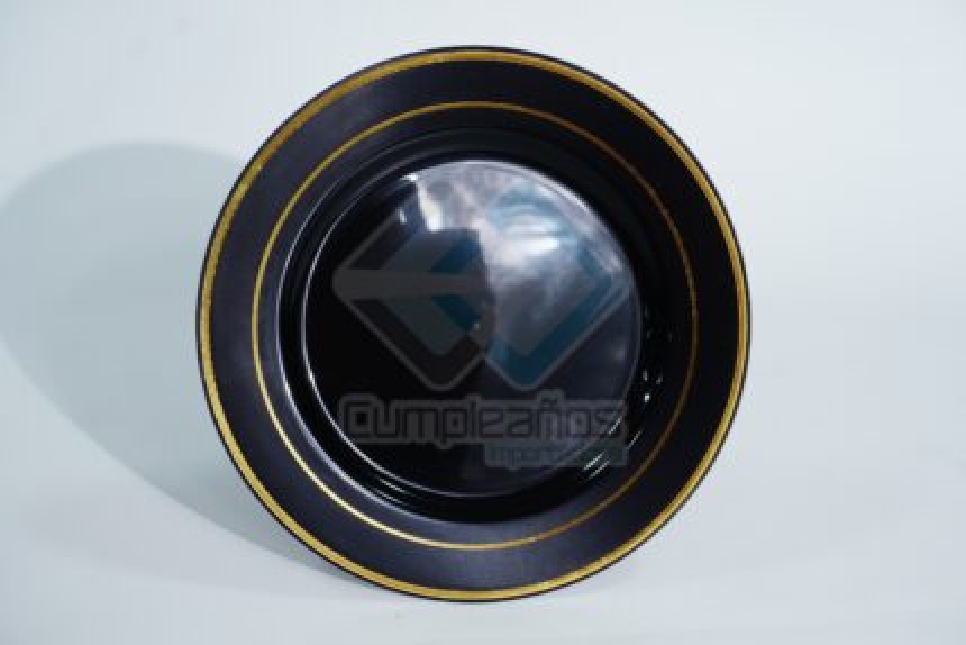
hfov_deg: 40.0
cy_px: 322
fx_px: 1329
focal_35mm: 50
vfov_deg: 27.3
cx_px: 483
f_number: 8
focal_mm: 33
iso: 400
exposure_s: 1/45
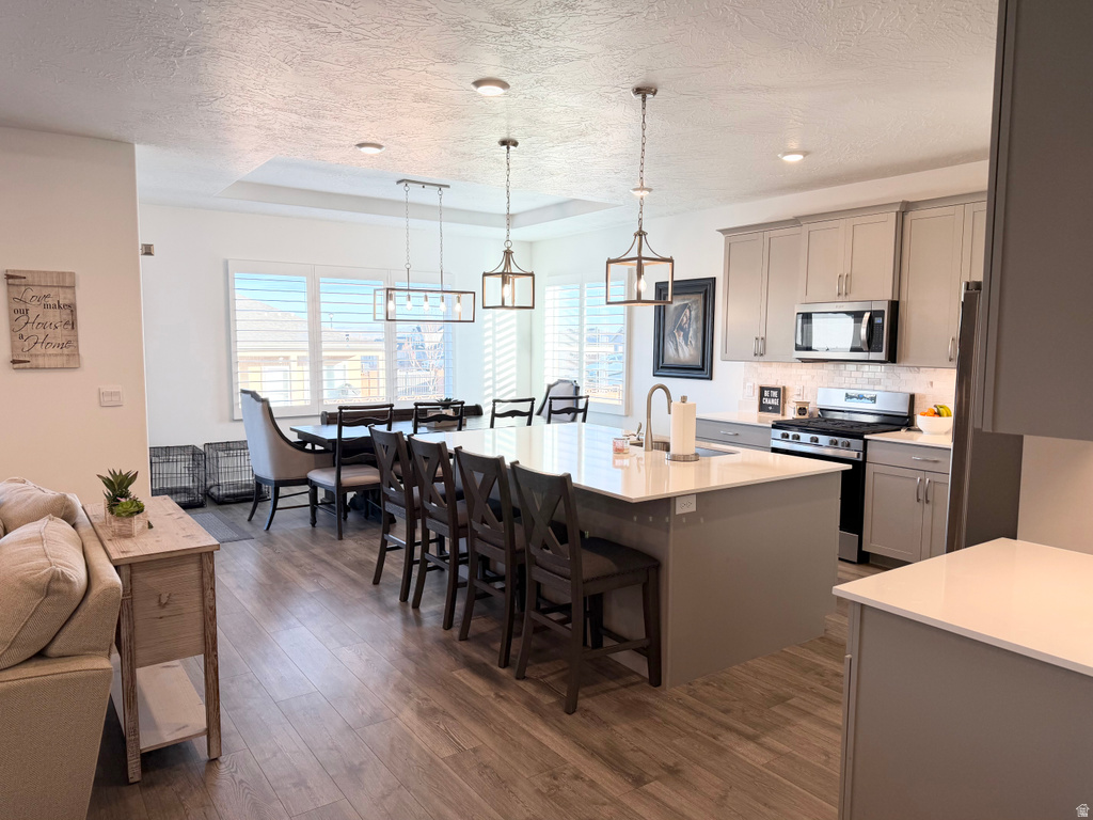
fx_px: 758
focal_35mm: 24
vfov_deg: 56.8
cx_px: 546
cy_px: 410
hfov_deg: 71.6
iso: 80
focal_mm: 6.76
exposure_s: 1/204
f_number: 1.78
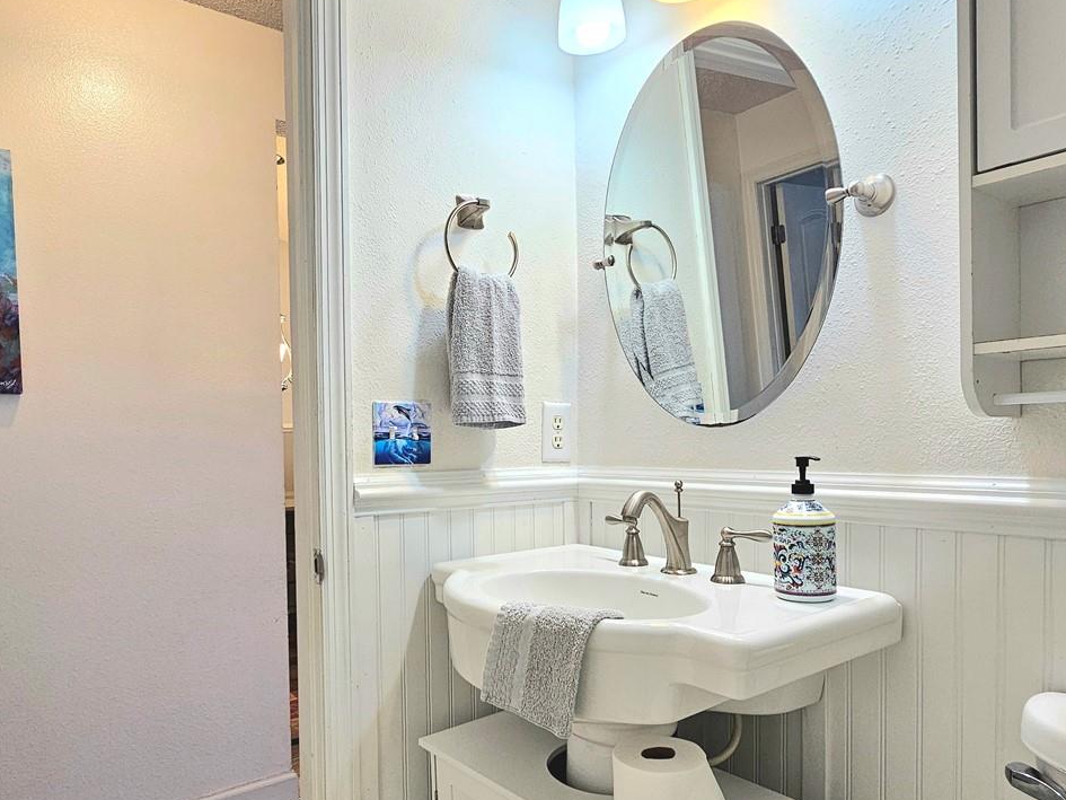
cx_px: 497
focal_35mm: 22
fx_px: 678
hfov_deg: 76.3
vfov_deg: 60.8
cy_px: 463
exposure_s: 1/60.2
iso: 64
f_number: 2.2
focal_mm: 2.2
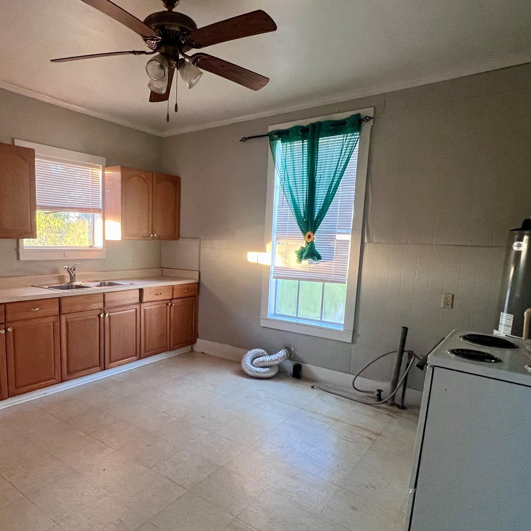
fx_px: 364
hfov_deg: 70.9
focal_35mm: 21
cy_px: 297
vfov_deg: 71.9
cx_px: 197
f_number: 1.8
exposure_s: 1/60
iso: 320
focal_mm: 1.57
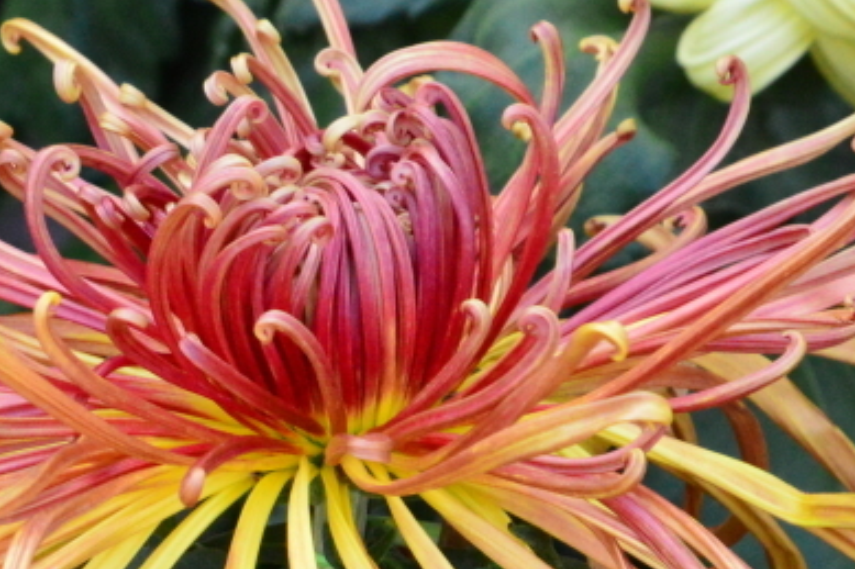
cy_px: 629
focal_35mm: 434
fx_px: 10303
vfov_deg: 3.2
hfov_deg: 4.7
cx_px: 97
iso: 3200
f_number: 16
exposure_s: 1/250
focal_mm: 110
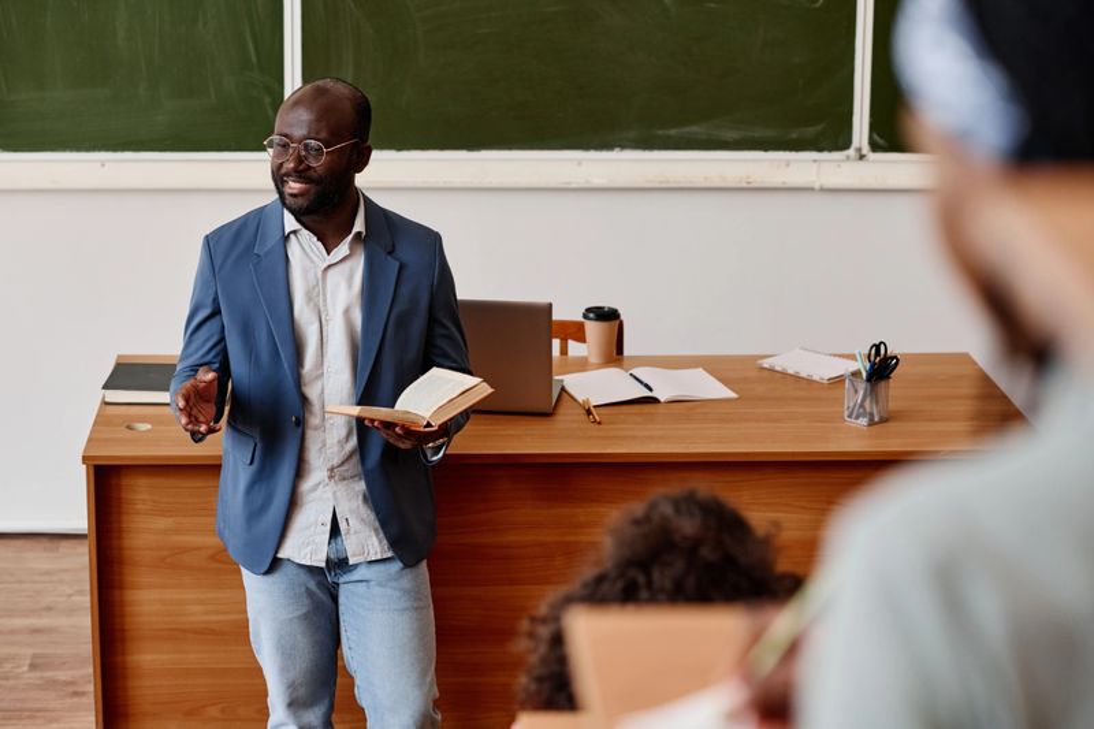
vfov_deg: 16.1
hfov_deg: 23.9
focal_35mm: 85
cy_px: 364
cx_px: 547
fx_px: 2582
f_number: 3.2
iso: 800
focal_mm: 85
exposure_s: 1/500
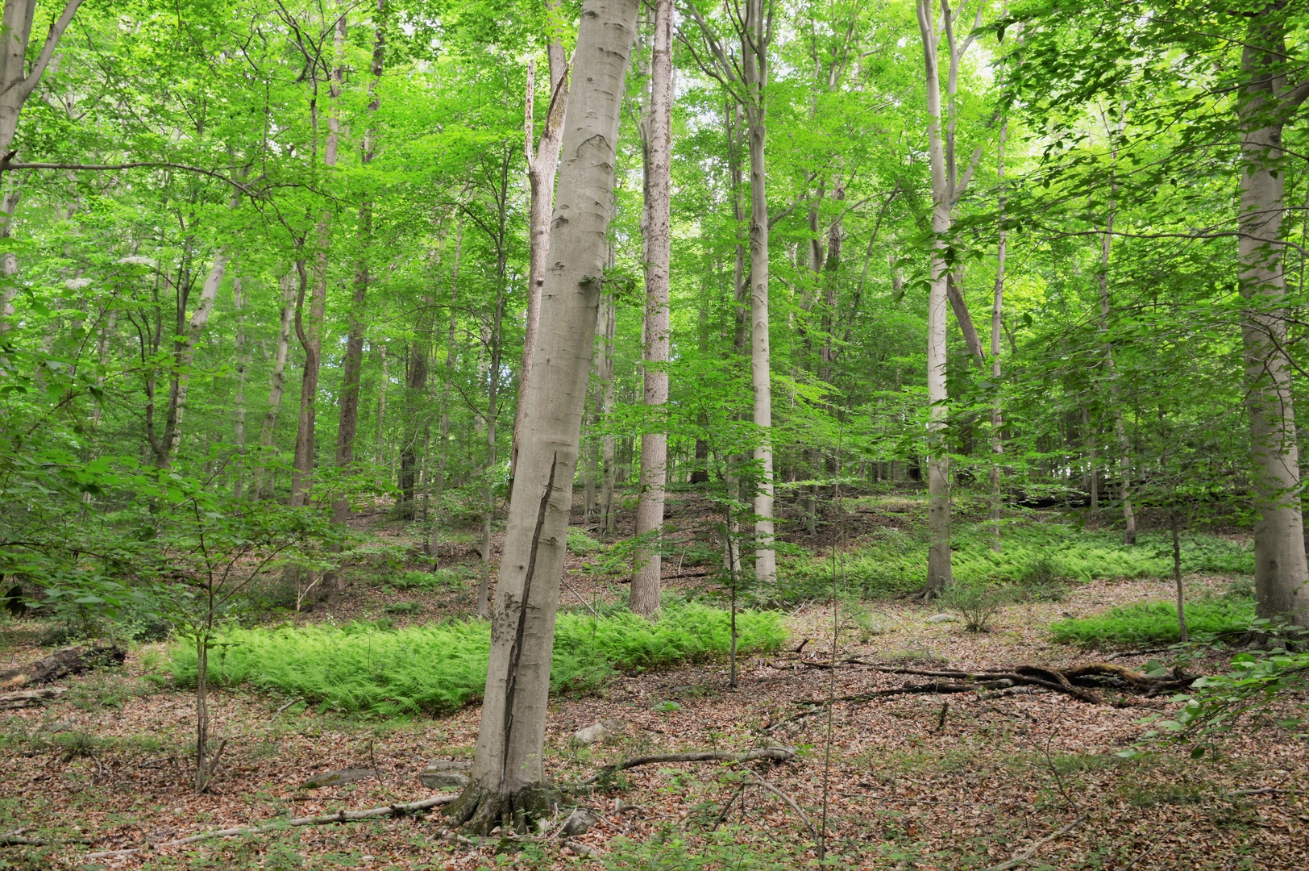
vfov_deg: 38.3
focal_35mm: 34
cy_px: 436
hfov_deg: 55.1
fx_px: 1253
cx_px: 654
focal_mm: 23
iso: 400
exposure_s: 1/13
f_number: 11
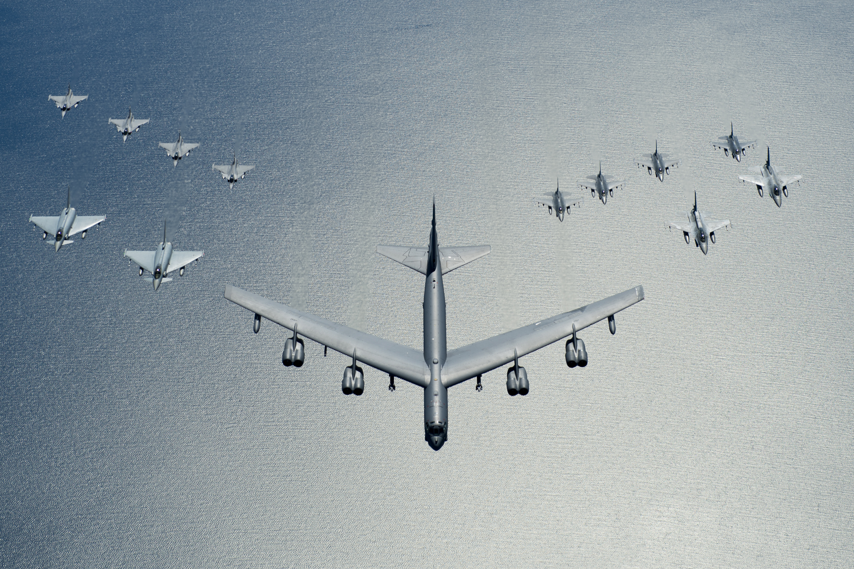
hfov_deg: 28.8
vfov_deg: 19.5
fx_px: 1660
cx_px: 427
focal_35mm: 70
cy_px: 284
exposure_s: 1/1600
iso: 100
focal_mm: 70
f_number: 5
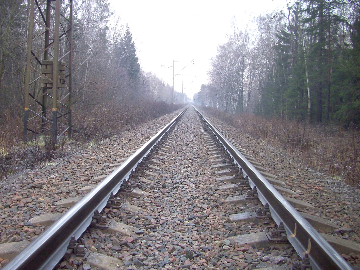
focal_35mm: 34
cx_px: 180
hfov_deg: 54.0
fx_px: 354
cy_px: 135
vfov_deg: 41.8
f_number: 2.9
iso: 80
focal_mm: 5.7
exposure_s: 1/13
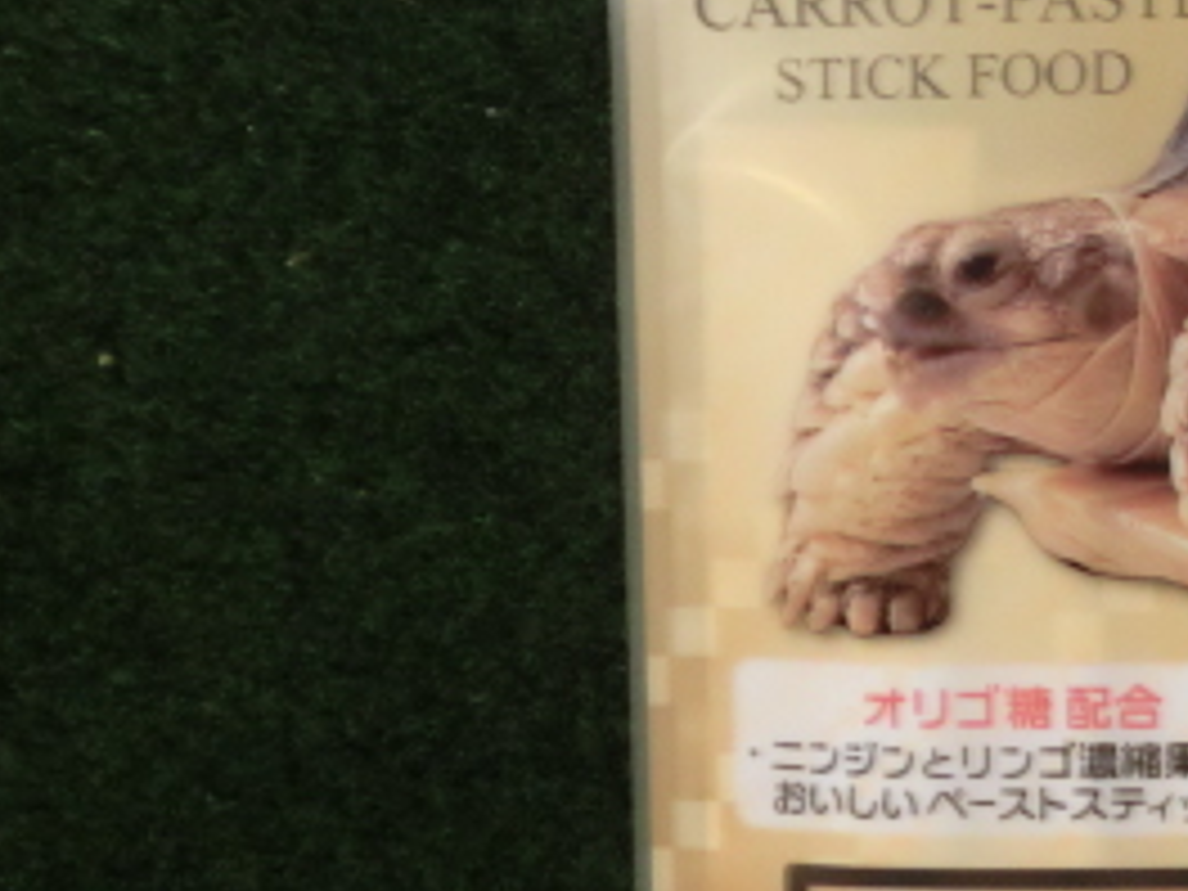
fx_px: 2334
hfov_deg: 27.4
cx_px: 1094
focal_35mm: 68
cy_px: 324
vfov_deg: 21.6
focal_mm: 5
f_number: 3
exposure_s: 1/50
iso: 800
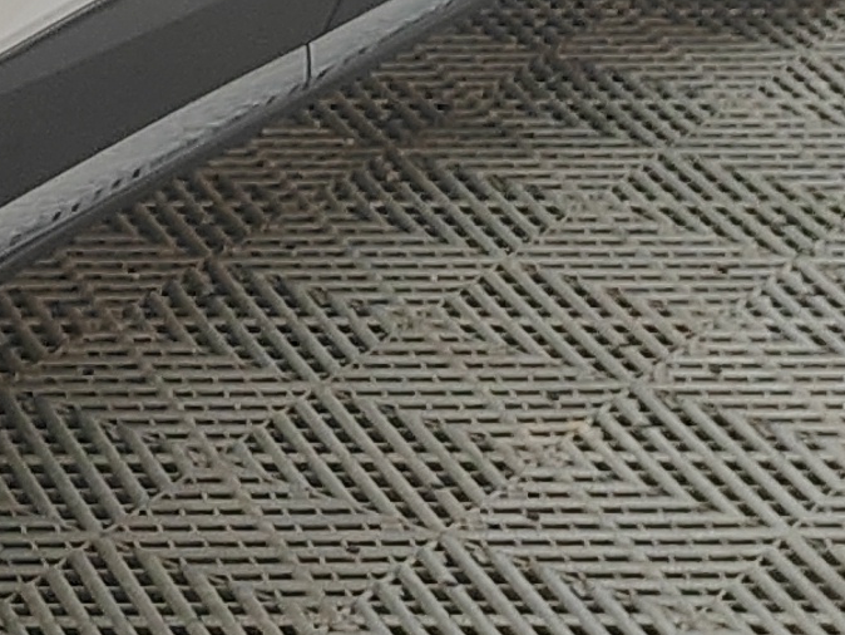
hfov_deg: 10.7
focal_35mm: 164
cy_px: -312
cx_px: -1032
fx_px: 4005
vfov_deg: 8.8
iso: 80
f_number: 1.9
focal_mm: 5.52
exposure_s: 1/100
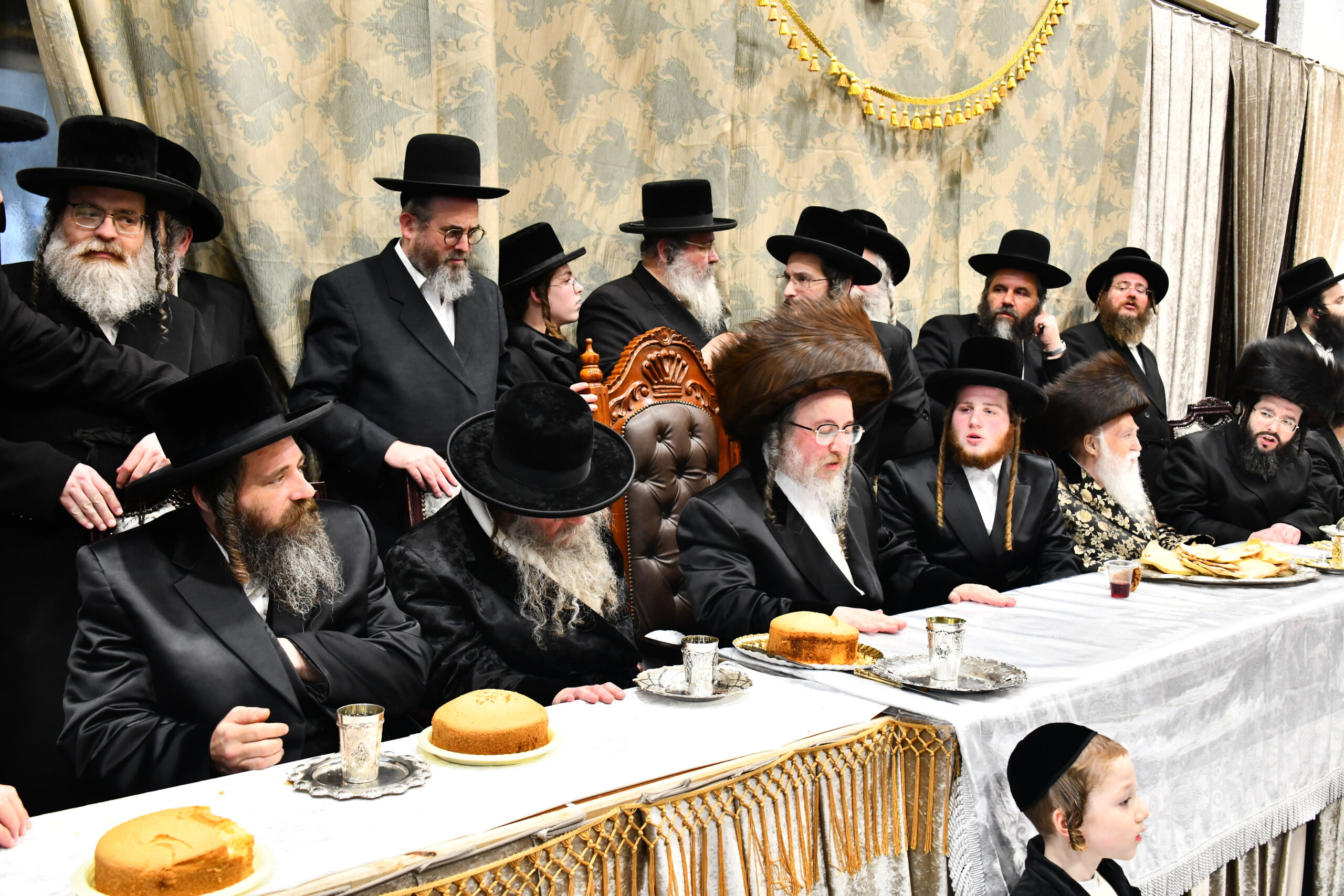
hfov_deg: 54.4
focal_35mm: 35
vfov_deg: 37.9
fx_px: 1307
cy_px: 448
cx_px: 672
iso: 2000
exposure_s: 1/160
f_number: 5.6
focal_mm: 35
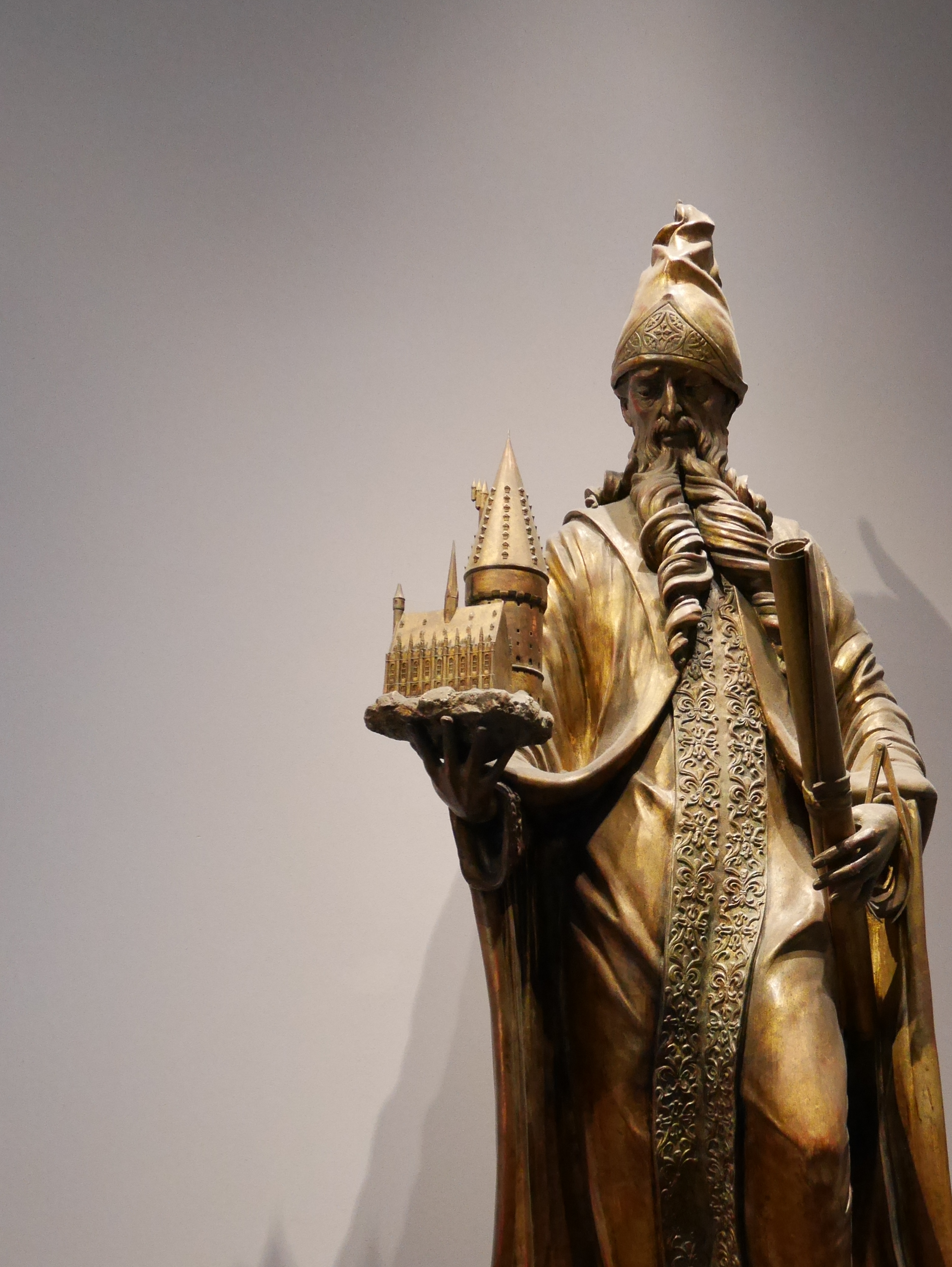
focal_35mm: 49
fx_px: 1795
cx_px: 725
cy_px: 864
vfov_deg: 38.4
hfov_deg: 29.2
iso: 2500
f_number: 3.9
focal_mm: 16
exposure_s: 1/60
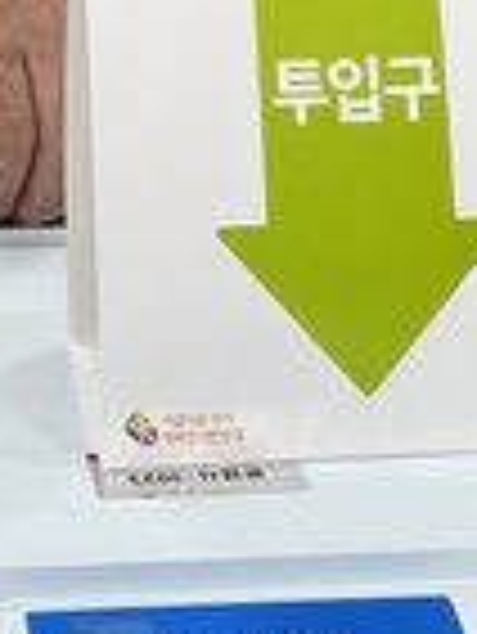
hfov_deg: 9.4
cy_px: -1122
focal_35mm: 157
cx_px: -76
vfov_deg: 10.1
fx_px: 2880
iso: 80
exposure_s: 1/120
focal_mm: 4.2
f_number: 1.6
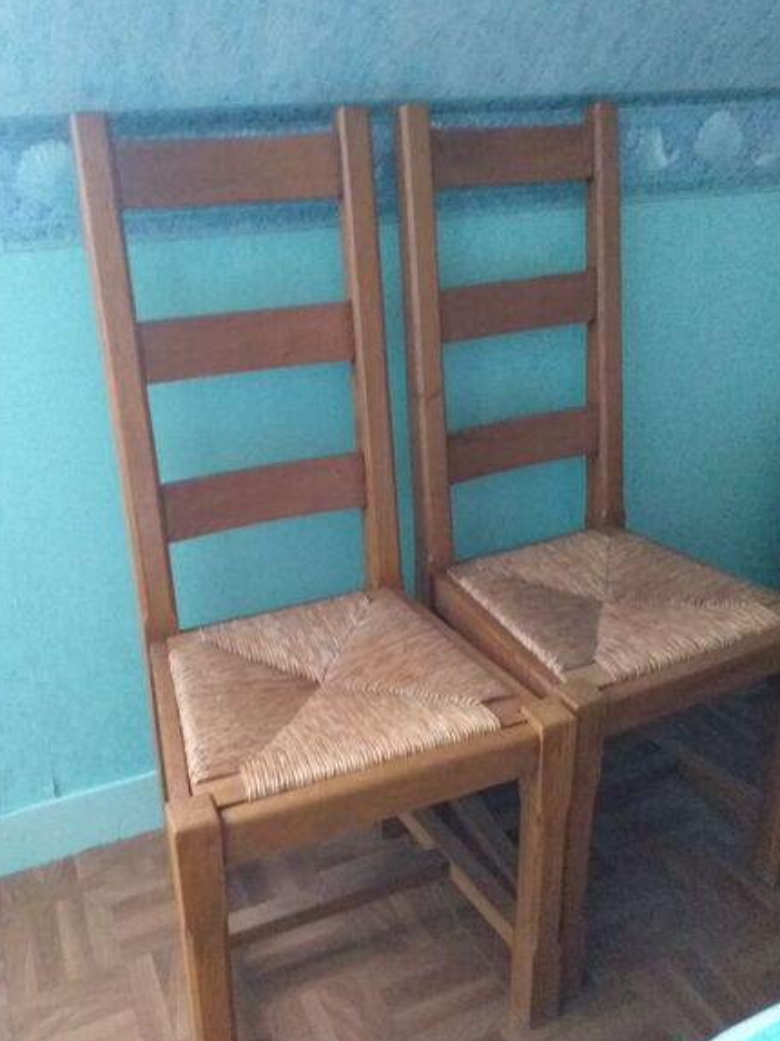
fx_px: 872
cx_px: 357
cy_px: 477
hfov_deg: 48.1
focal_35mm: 29
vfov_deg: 61.6
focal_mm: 3.6
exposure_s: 1/20
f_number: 1.9
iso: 640
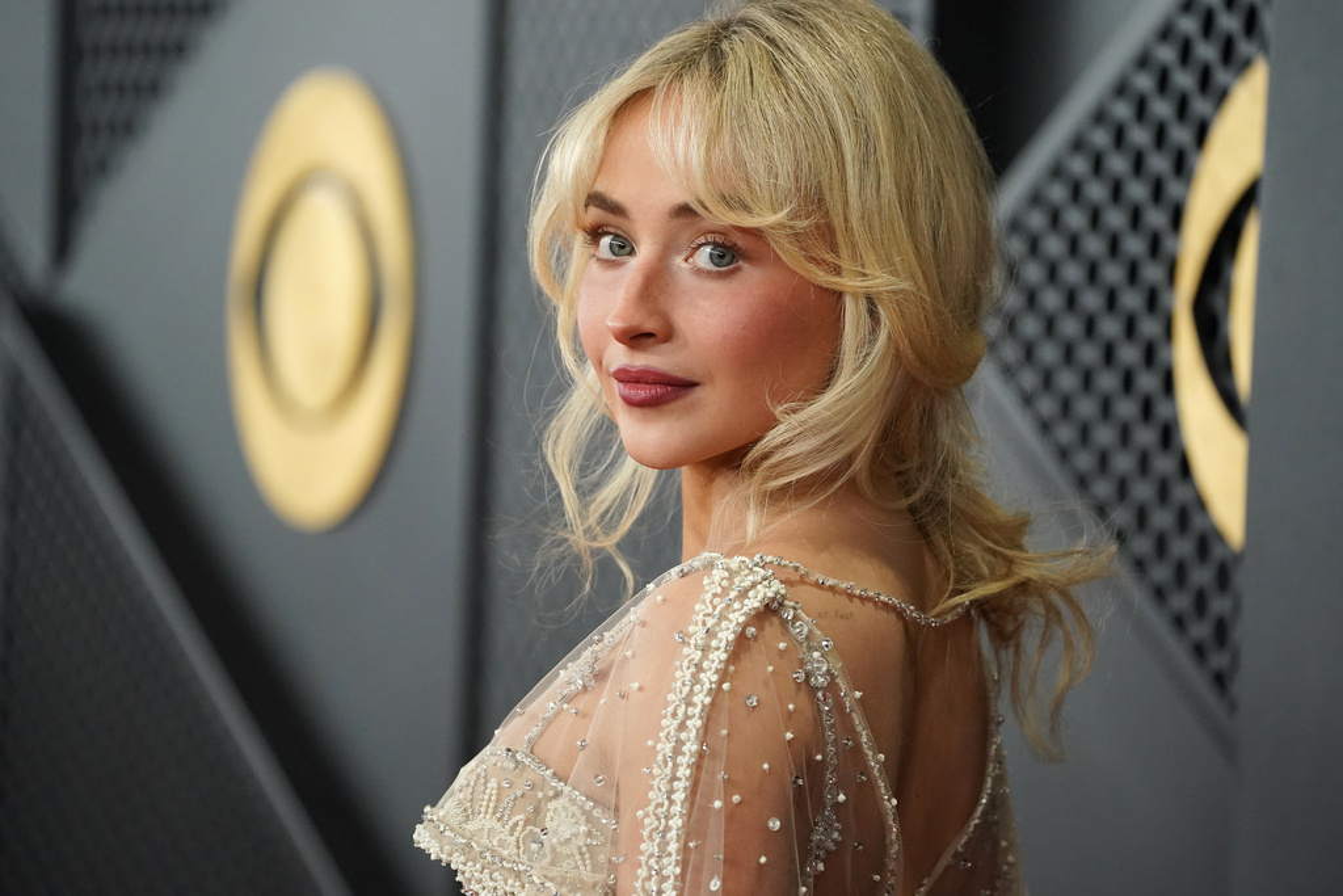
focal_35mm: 348
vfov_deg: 4.0
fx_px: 12983
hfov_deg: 5.9
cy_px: 448
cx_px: 672
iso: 5000
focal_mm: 348
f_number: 5.6
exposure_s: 1/500
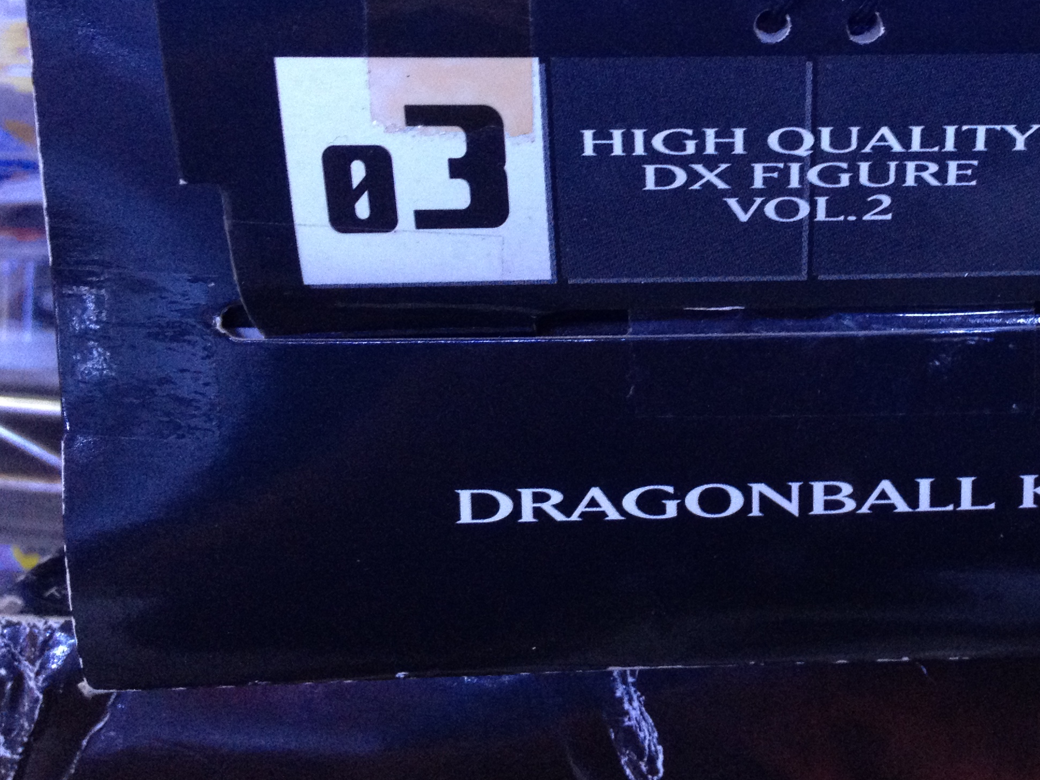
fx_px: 1773
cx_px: 807
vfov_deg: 24.6
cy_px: 222
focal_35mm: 59
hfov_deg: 32.0
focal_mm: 4.28
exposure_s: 1/20
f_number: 2.4
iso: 250
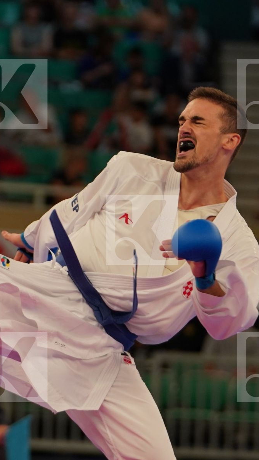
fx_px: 3932
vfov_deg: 6.7
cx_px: 12
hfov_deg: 3.8
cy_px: 230
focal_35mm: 322
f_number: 2.8
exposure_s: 1/1000
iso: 1250
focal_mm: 136
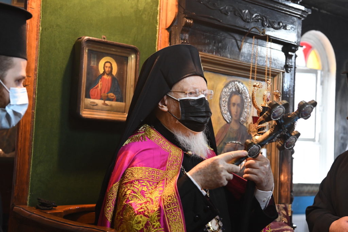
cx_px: 174
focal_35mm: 52
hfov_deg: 38.2
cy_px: 116
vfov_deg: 26.0
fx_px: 503
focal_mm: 52
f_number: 5
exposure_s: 1/60
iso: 4000
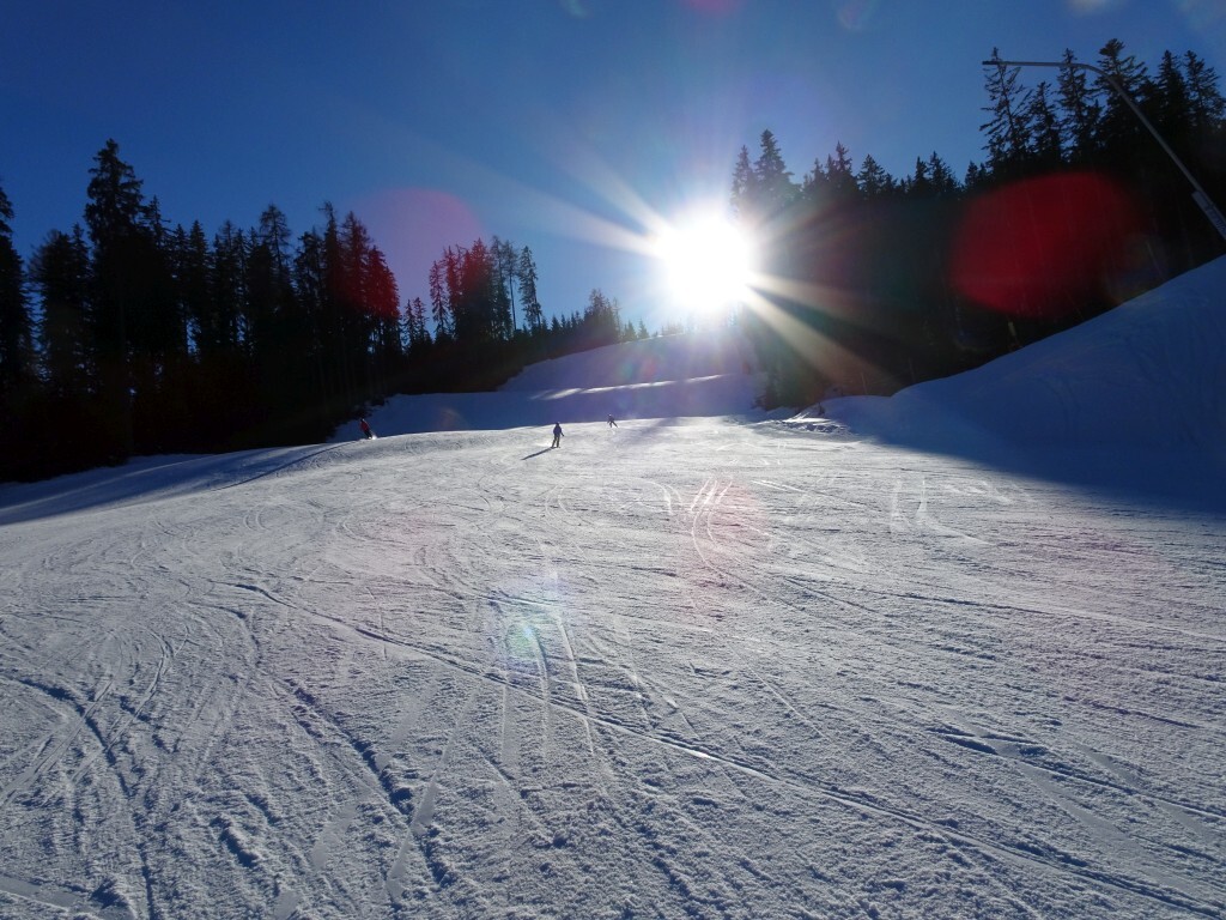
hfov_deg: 71.6
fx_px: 850
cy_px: 460
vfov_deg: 56.8
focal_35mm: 24
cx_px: 613
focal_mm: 4.1
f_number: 4
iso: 80
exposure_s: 1/2000
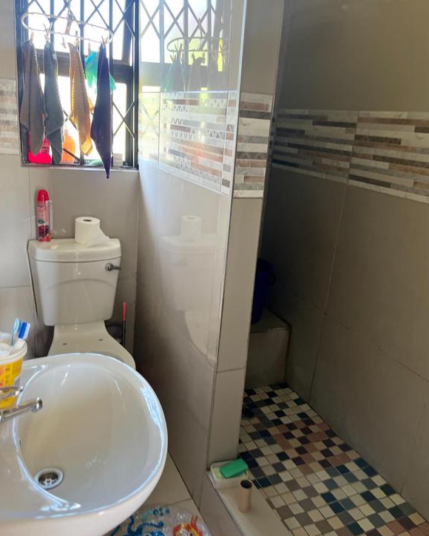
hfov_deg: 51.5
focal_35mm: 28
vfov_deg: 62.1
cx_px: 212
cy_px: 248
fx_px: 444
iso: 320
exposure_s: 1/60
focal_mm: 5.1
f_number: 1.6
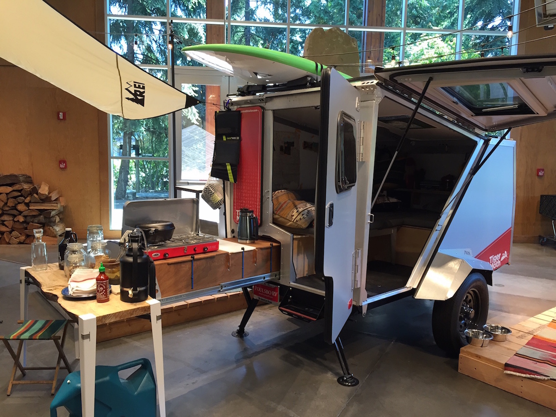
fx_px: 466
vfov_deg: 48.2
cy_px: 208
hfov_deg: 61.7
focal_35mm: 29
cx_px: 278
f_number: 2.2
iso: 32
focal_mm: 4.15
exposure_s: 1/30
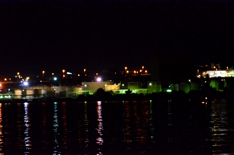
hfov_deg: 4.6
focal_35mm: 450
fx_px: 2918
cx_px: 117
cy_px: 78
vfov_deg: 3.0
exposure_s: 1/13
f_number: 5.6
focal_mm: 300
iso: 6400
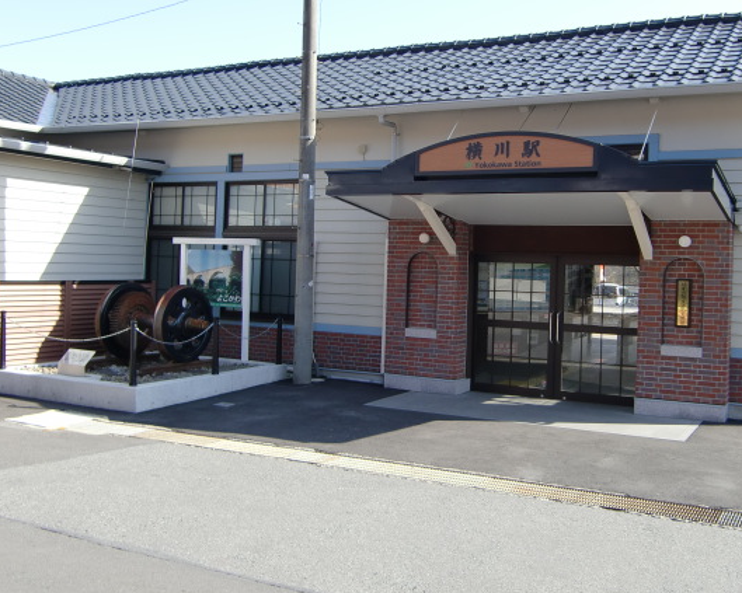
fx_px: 856
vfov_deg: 38.2
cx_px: 446
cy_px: 280
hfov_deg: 46.6
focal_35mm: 39
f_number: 2.7
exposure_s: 1/400
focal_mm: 5.8
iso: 64
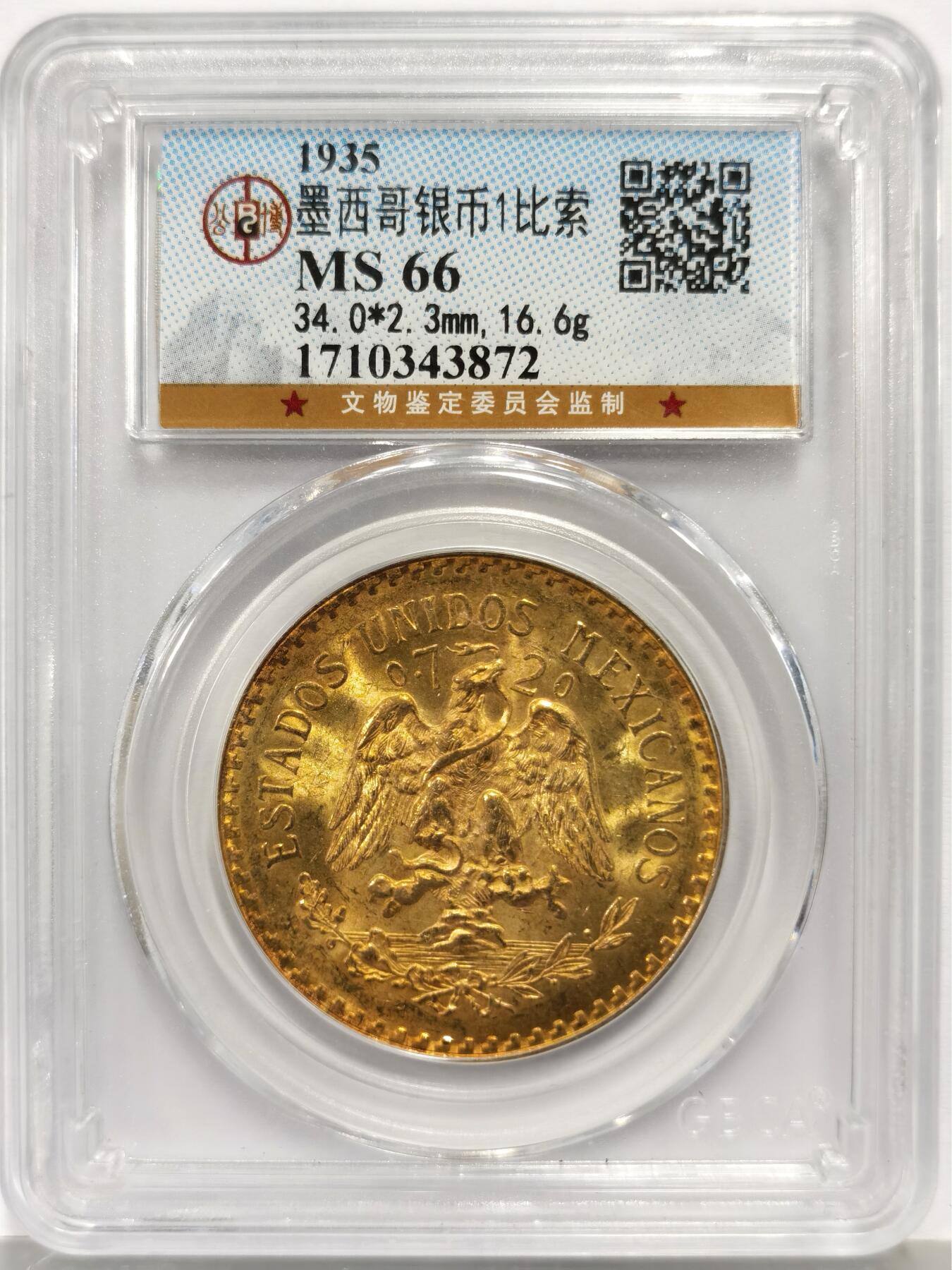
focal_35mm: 54
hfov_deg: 27.0
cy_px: 635
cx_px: 476
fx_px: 1980
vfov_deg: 35.5
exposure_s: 1/100
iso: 125
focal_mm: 5.56
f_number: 16
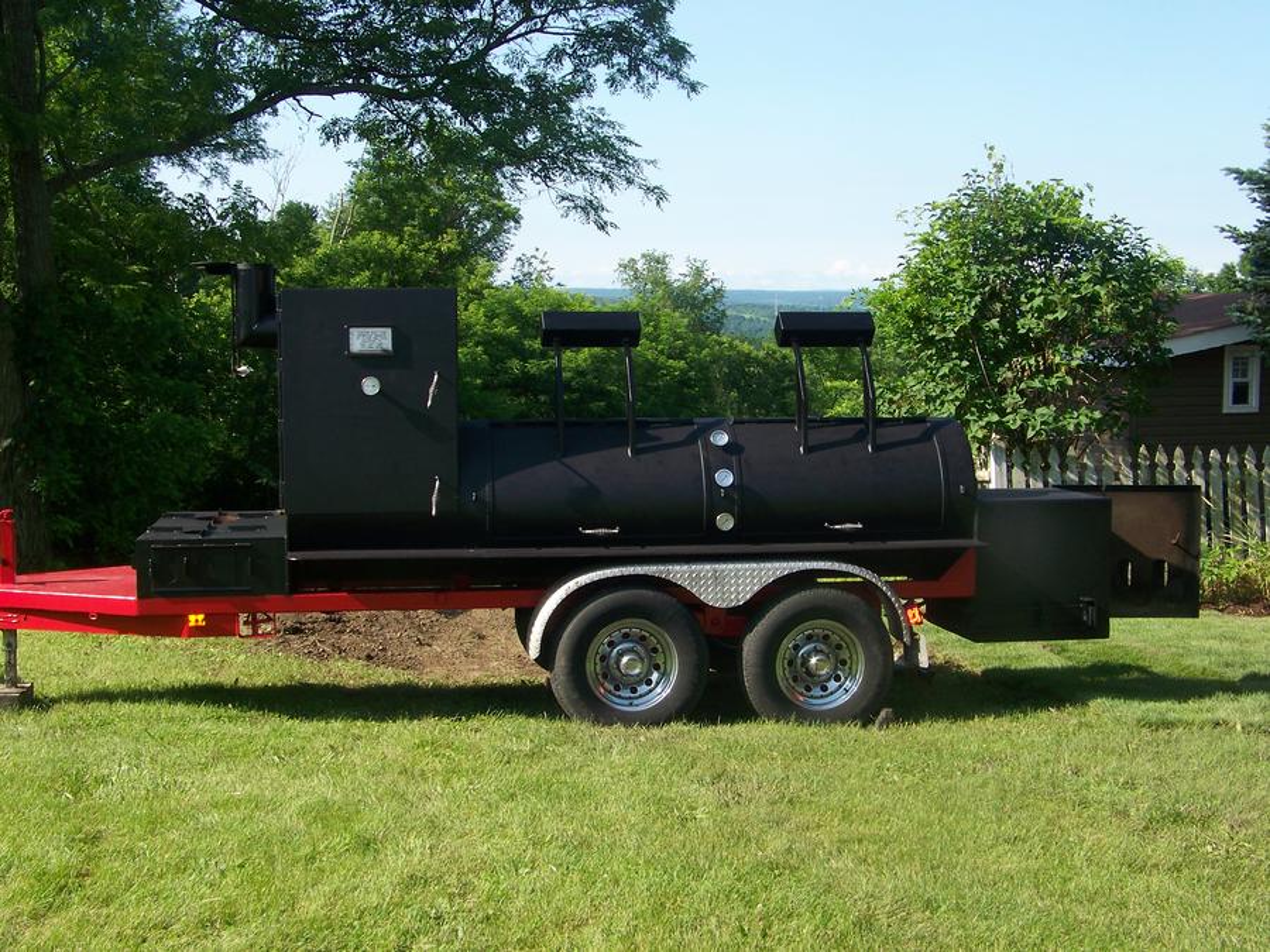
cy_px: 476
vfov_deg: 29.7
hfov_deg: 38.9
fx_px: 1798
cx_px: 635
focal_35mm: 49
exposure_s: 1/125
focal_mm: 7.6
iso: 64
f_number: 5.6
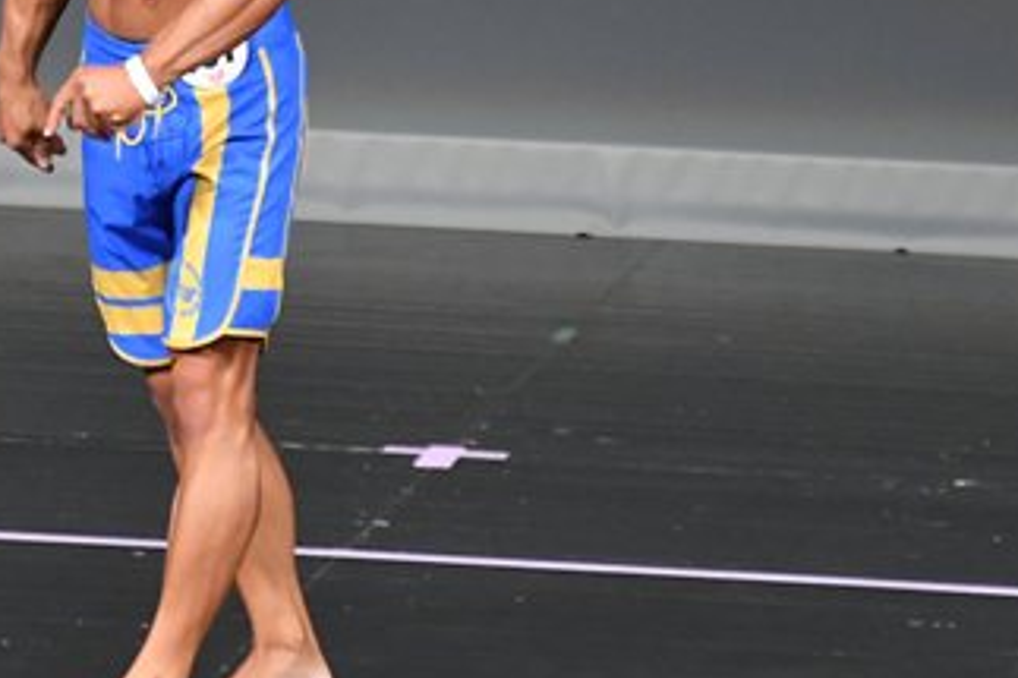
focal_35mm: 828
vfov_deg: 1.7
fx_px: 23401
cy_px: 57
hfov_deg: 2.5
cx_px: 370
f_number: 5.6
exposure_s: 1/400
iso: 5000
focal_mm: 230
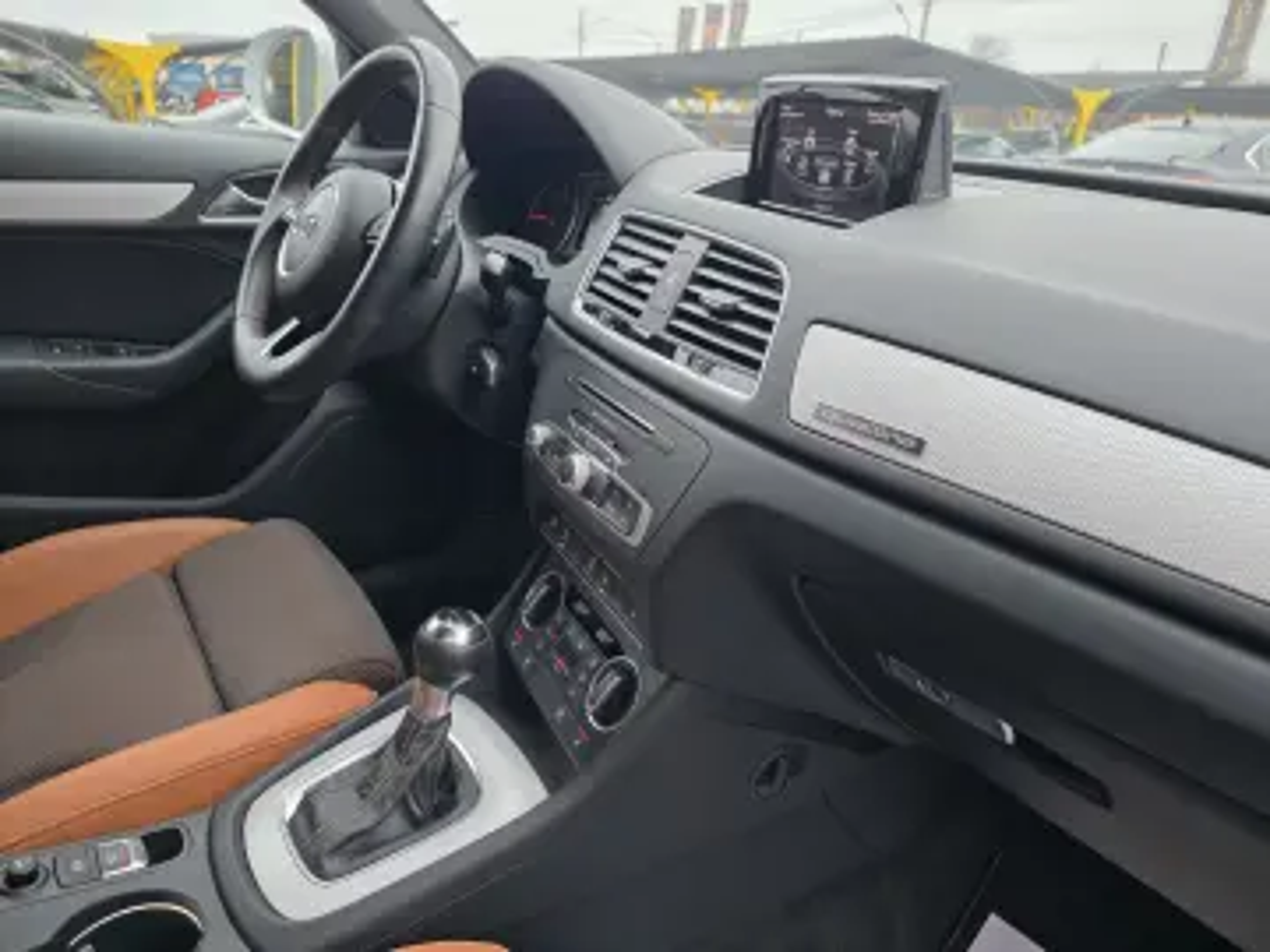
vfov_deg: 58.9
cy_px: 476
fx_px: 844
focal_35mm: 23
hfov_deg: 73.9
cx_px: 635
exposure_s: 1/100
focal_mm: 6.25
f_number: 1.7
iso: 160
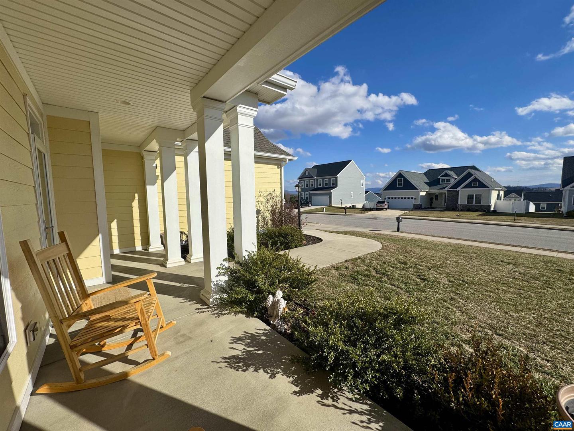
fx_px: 232
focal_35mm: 14
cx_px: 287
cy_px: 216
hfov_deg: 102.1
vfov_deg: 85.7
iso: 40
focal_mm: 2.22
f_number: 2.2
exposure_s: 1/3906
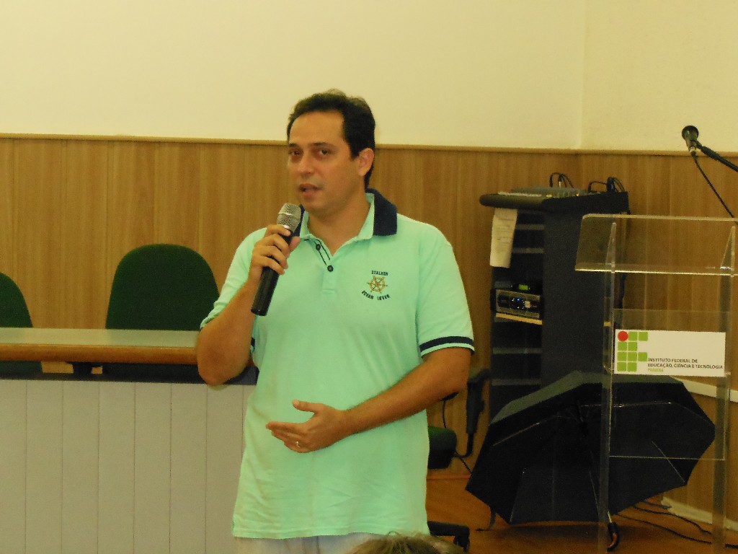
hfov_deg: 18.4
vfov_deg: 13.8
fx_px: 2281
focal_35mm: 107
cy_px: 277
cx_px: 369
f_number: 5.7
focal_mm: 19.1
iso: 1250
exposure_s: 1/60
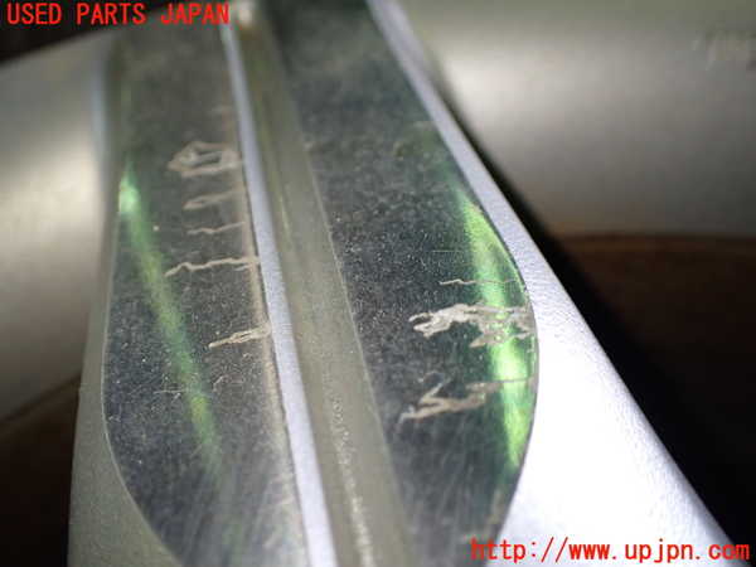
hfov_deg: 60.0
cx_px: 378
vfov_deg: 46.8
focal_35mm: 30
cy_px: 284
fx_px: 655
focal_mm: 5.4
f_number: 2.3
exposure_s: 1/125
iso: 250
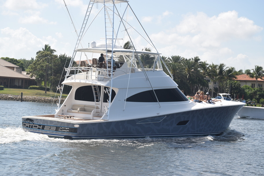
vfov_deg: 16.6
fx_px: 605
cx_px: 132
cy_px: 88
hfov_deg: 24.6
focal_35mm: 82
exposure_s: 1/320
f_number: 9
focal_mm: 55
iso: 200
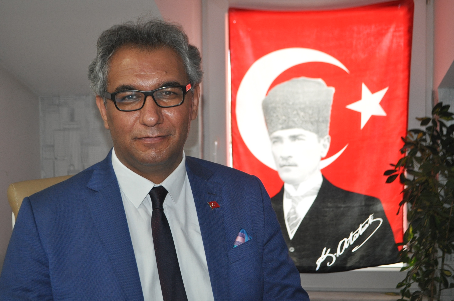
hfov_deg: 38.9
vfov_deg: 26.4
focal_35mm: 51
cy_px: 150
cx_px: 227
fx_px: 642
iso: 800
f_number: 5
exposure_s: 1/125
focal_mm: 34
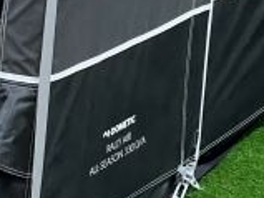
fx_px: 1768
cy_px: 200
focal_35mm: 232
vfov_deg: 6.4
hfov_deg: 8.4
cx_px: -118
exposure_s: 1/50
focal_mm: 9
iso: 500
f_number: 2.8
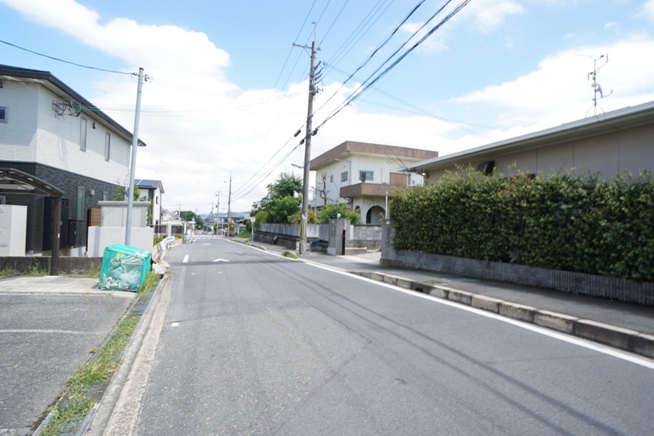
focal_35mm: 25
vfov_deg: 51.3
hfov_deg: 71.5
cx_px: 328
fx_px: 454
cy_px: 224
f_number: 7.1
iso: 100
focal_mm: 16
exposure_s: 1/100
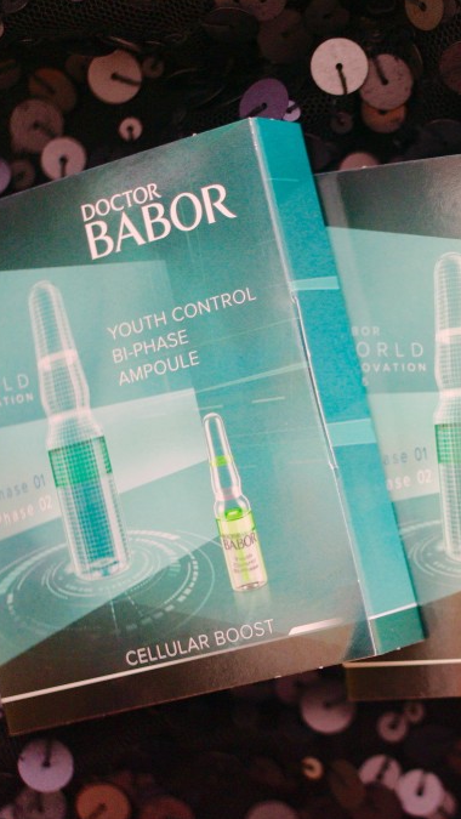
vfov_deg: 29.0
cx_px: 501
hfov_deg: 16.1
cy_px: 411
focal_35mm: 73
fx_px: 1585
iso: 400
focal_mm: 30
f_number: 2
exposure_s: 1/15
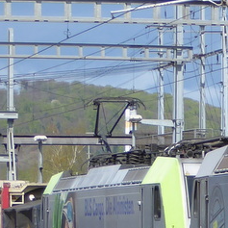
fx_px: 2638
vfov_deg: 4.9
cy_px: 200
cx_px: 328
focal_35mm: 354
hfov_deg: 4.9
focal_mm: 13.2
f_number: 4.6
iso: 80
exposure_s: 1/400
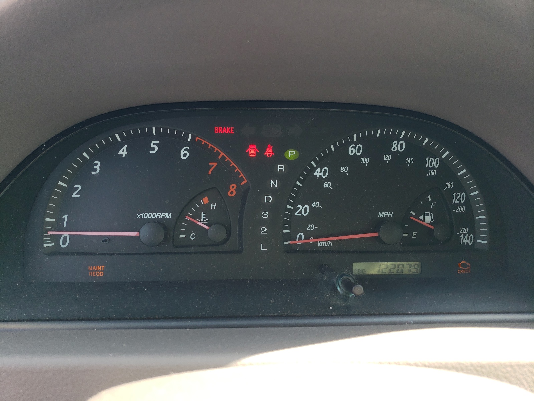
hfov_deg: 67.3
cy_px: 200
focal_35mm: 26
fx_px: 401
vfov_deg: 53.1
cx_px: 267
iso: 50
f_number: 1.5
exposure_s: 1/182
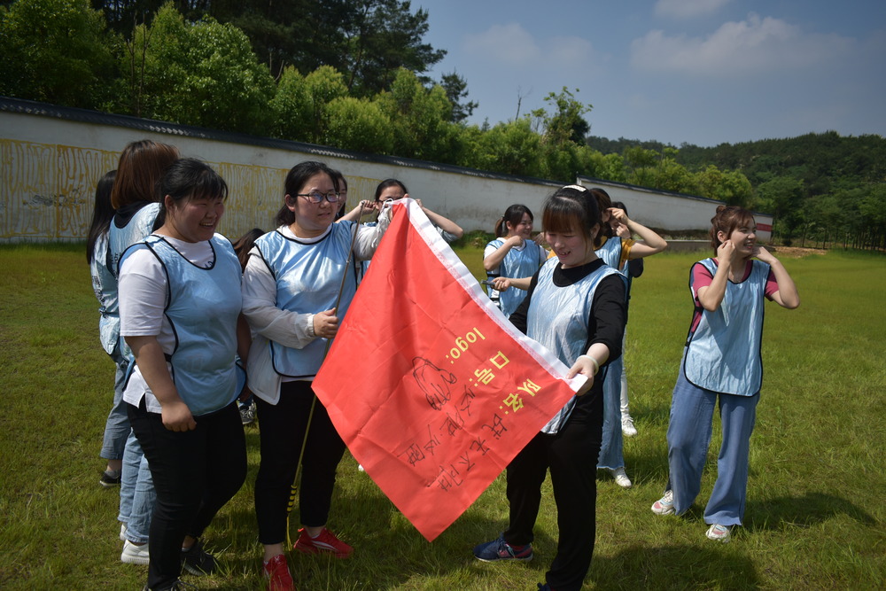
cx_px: 443
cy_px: 296
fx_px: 665
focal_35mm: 27
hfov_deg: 67.4
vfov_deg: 47.9
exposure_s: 1/1600
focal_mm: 18
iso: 100
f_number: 3.5
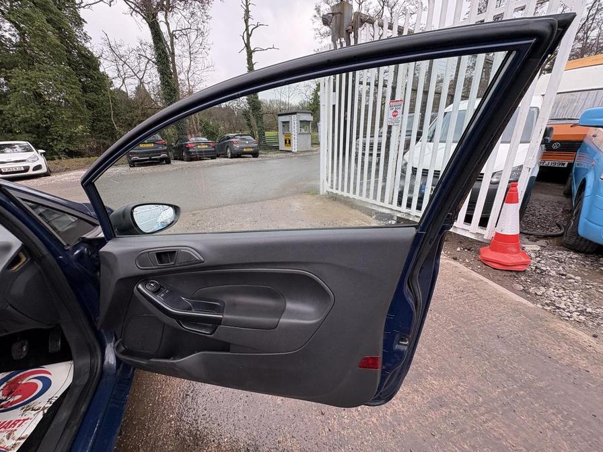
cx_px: 302
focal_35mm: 14
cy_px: 226
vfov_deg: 85.7
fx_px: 244
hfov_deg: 102.1
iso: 50
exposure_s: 1/99
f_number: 2.2
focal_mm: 2.22
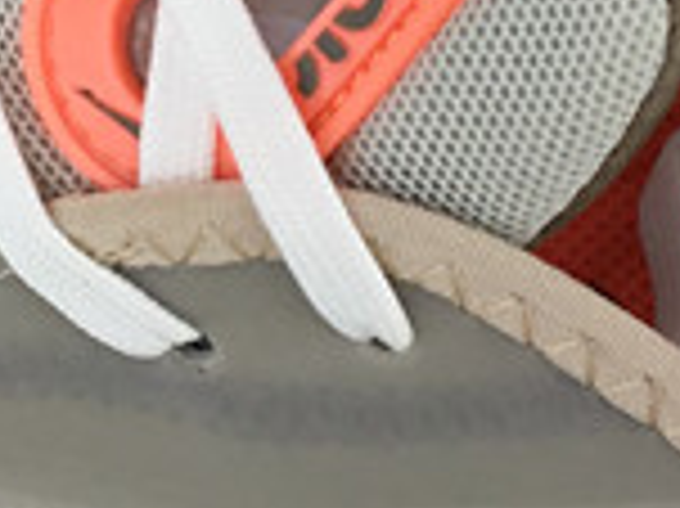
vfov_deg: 7.8
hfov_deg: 10.6
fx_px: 3631
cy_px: -312
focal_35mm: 185
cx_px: 63
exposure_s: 1/332
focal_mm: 3.3
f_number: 2.4
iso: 25
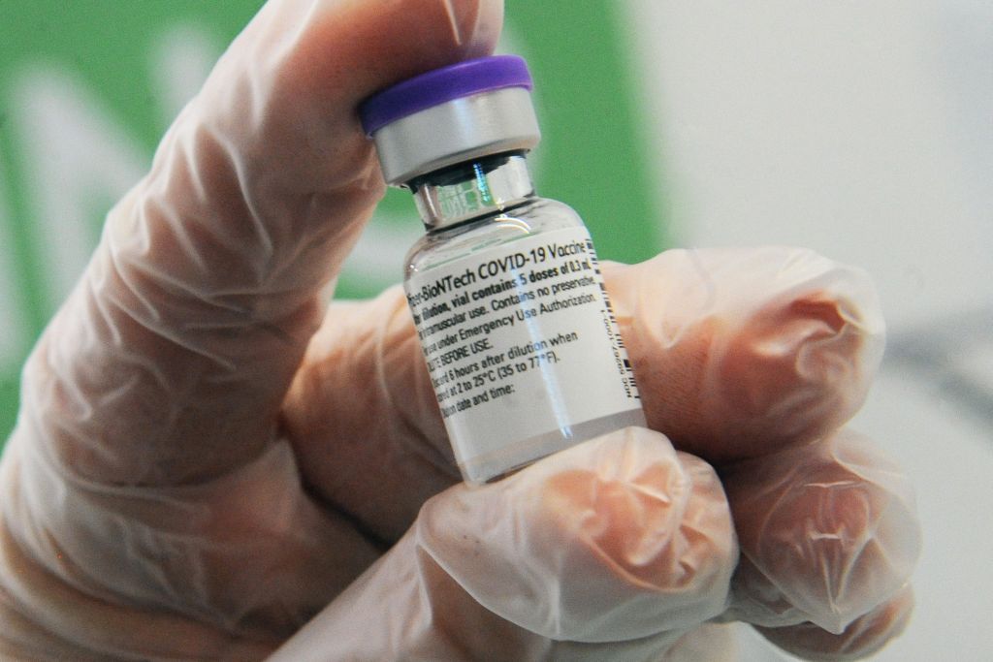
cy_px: 331
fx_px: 3310
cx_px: 496
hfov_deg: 17.1
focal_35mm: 120
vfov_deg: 11.4
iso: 3200
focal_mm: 120
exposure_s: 1/80
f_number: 11
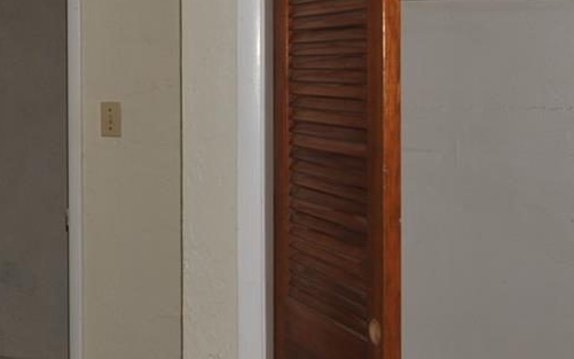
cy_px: 52
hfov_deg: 23.7
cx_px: -151
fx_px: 1220
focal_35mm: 78
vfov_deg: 16.5
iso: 200
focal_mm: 24
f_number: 8
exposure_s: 1/60
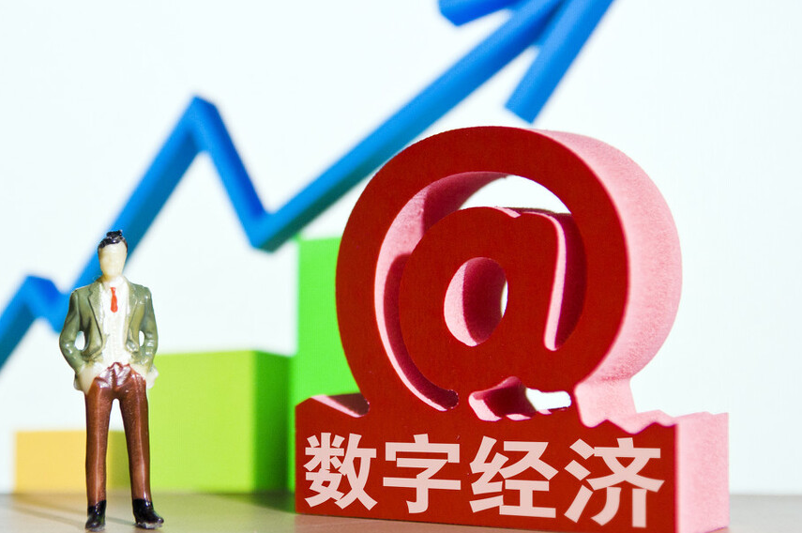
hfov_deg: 20.2
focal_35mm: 101
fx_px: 2247
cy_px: 268
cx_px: 296
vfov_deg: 13.5
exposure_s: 1/125
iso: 500
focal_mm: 48
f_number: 3.5
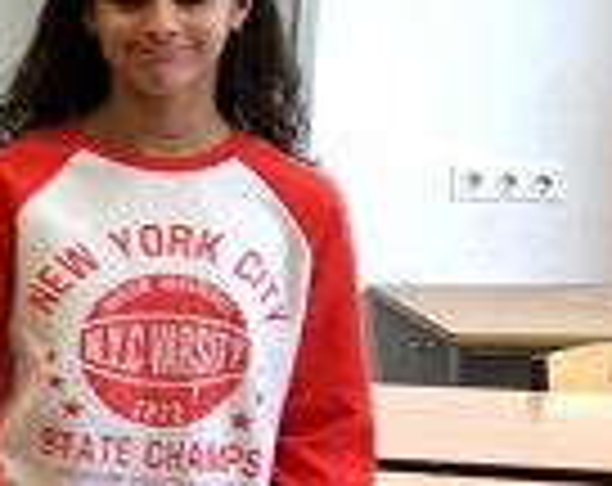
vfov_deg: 12.7
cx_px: -711
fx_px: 2185
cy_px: 279
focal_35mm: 121
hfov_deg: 13.2
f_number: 1.8
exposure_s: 1/20
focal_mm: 3.99
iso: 40
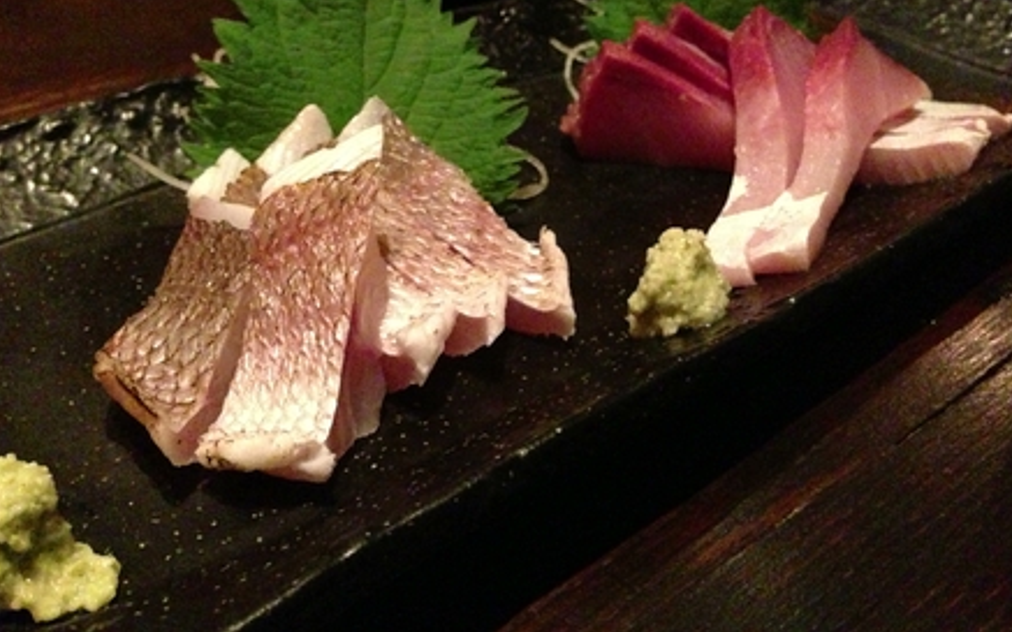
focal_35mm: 36
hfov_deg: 54.0
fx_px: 993
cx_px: 507
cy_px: 244
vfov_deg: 35.2
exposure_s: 1/15
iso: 2000
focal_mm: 4.13
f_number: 2.4
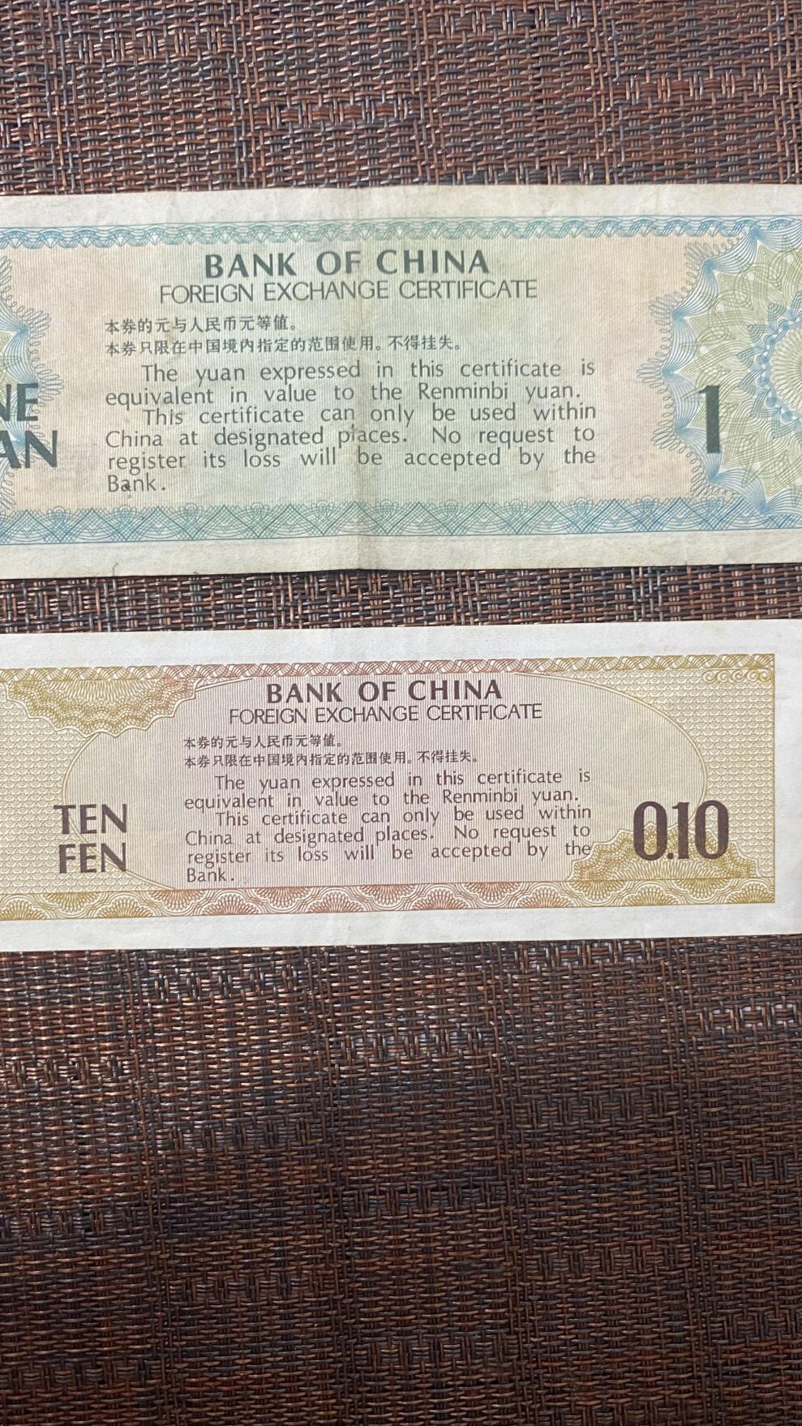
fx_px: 1096
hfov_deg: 40.2
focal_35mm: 29
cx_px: 371
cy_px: 711
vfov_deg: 66.1
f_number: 1.8
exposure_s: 1/50
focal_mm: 4.25
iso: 160
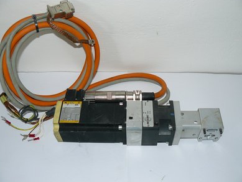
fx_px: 259
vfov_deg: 38.7
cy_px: 91
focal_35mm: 37
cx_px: 119
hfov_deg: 50.1
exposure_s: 1/30
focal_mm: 6
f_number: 2.8
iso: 100
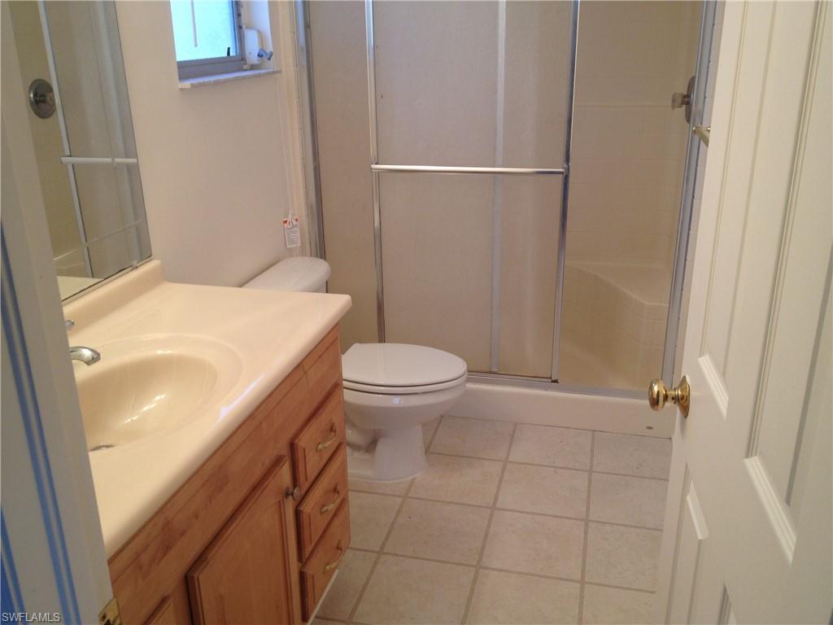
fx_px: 842
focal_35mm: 35
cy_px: 312
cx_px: 416
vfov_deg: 40.7
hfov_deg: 52.6
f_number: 2.4
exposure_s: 1/120
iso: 50
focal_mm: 4.28
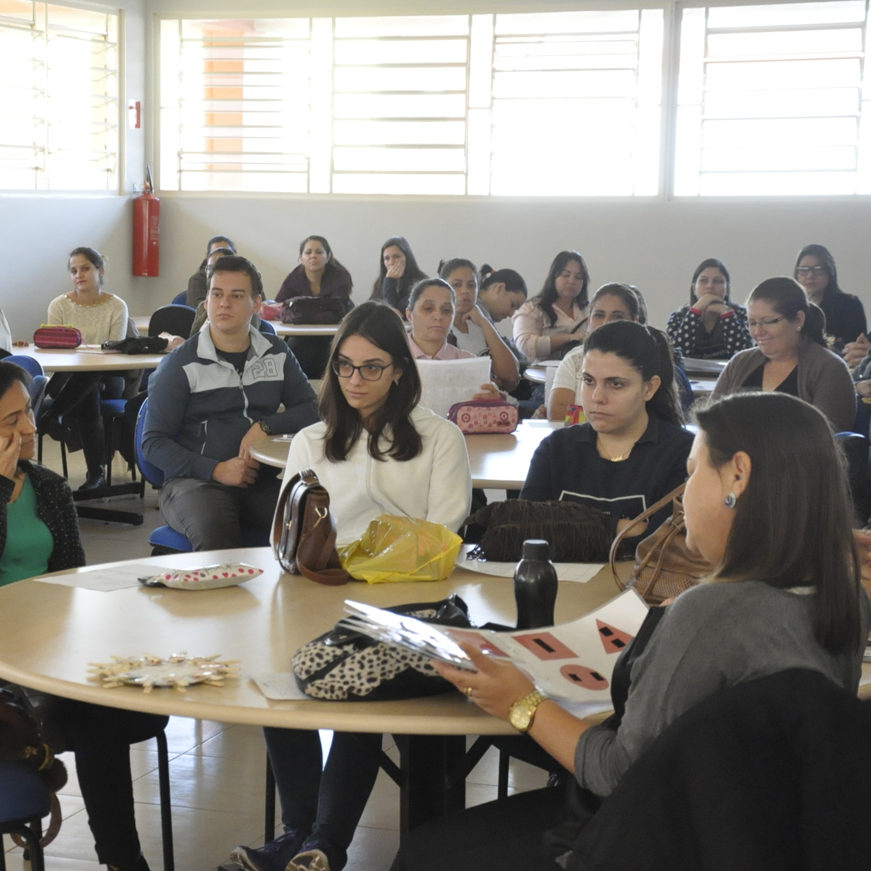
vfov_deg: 21.4
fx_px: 2306
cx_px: 307
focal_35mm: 81
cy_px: 434
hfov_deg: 21.3
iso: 3200
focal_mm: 42
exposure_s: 1/200
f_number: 5.6
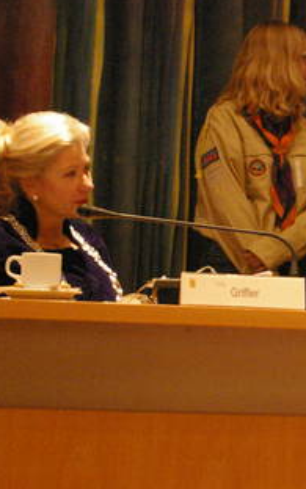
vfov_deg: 15.2
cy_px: 179
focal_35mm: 137
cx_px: 405
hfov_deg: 9.4
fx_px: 1828
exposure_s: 1/20
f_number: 4.5
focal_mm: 40
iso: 3200
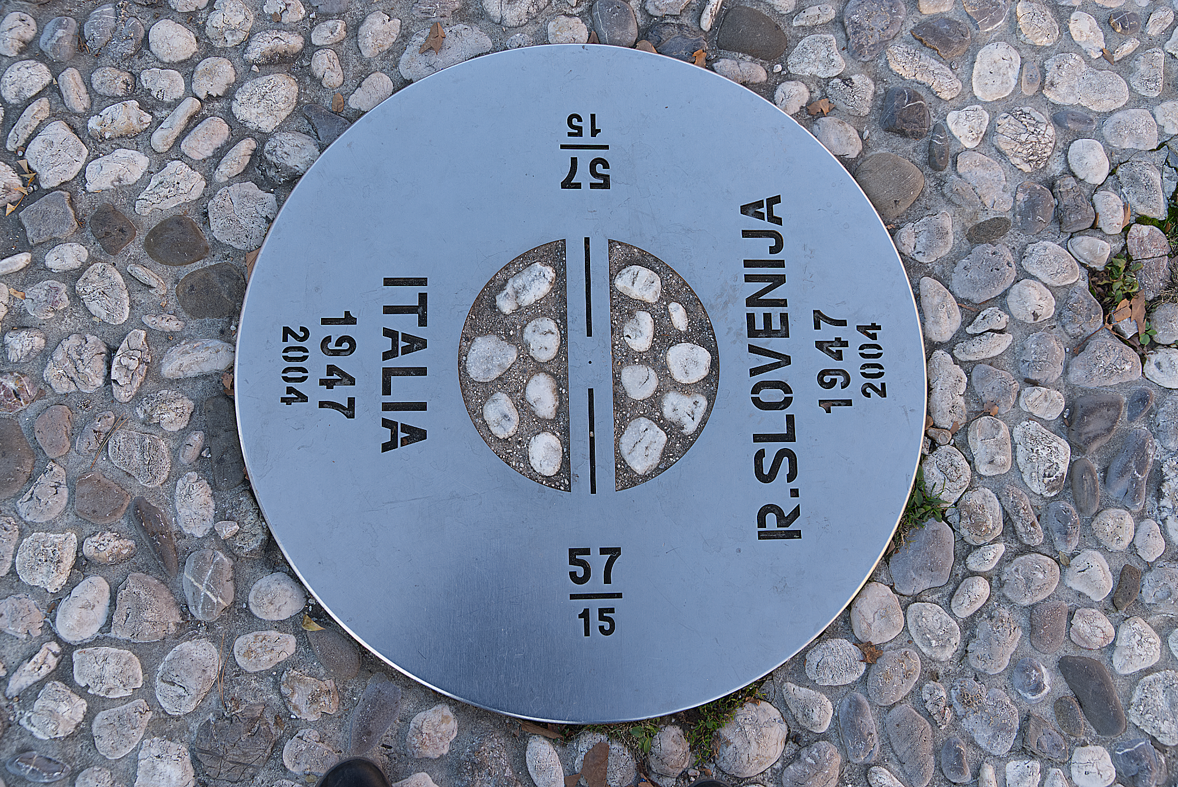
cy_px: 394
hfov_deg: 58.7
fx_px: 1048
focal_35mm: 32
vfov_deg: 41.2
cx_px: 589
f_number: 7.1
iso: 100
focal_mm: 32
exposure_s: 1/50
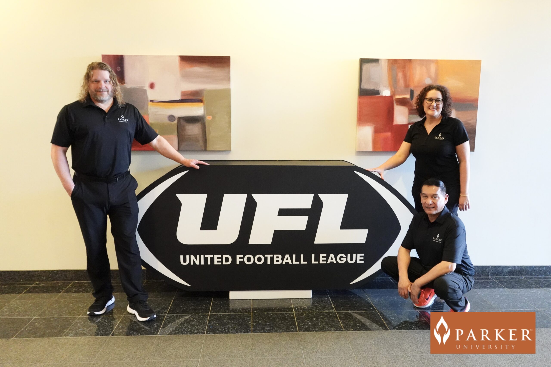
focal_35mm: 29
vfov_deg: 45.0
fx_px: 444
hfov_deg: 63.7
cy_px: 184
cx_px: 276
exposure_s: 1/60
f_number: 4
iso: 2500
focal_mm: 10.77
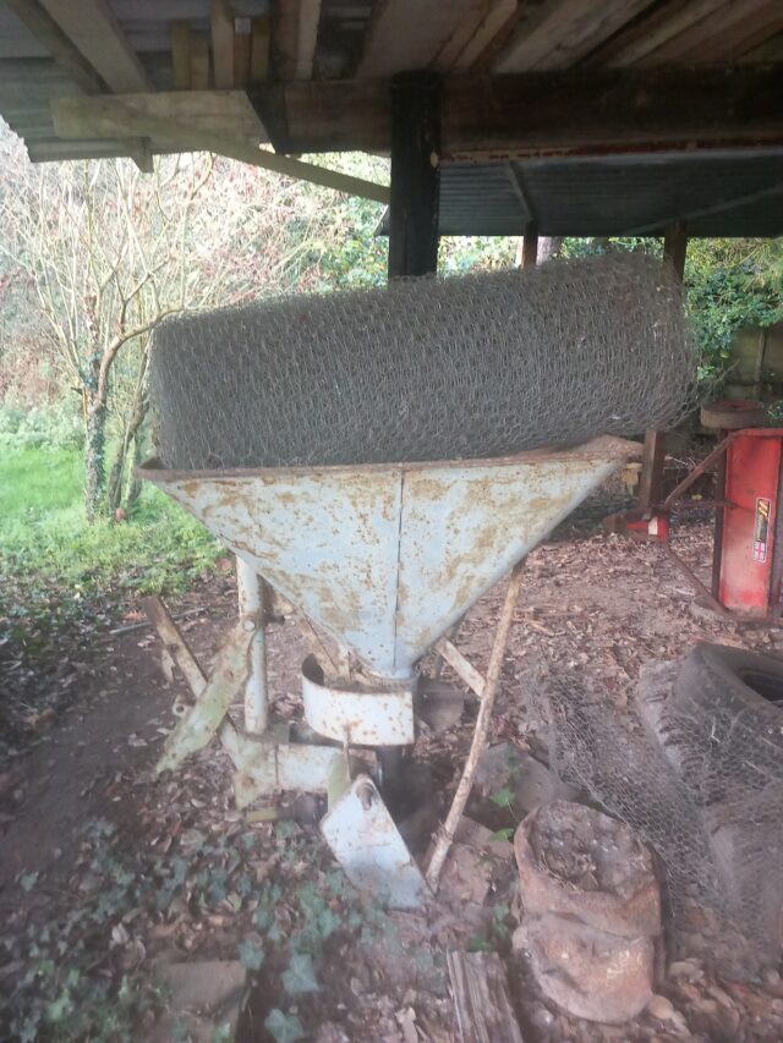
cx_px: 392
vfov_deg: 65.3
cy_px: 522
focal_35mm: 27
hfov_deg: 51.4
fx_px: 814
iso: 500
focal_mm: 4
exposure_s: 1/25
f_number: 1.8
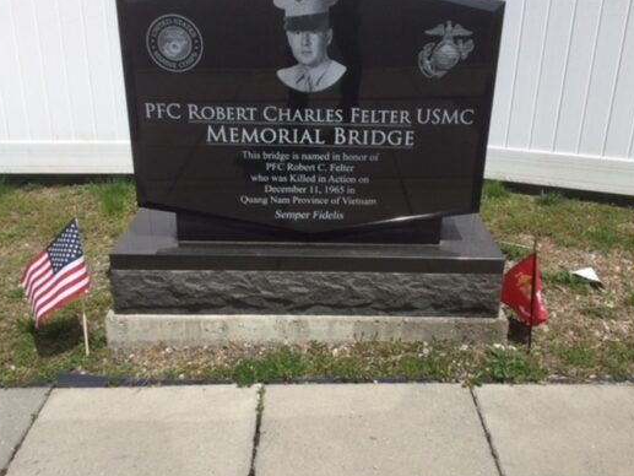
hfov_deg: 51.3
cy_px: 213
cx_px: 329
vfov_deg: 39.6
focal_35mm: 36
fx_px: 660
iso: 25
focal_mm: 3.3
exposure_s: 1/1664
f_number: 2.4
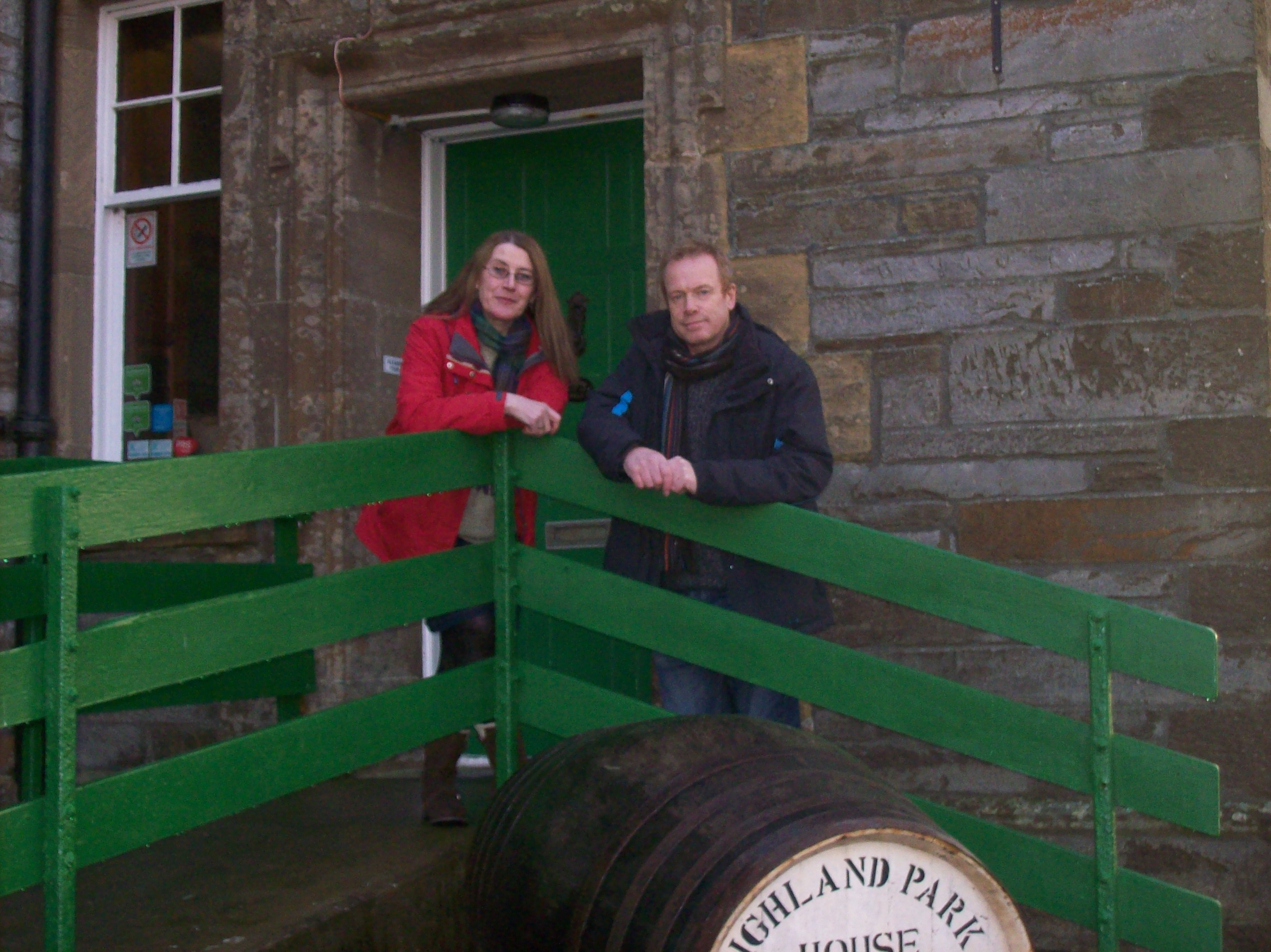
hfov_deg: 34.4
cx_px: 636
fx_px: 2055
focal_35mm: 56
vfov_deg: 26.1
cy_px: 476
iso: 200
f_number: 3.4
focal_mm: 9.4
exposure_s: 1/84.5
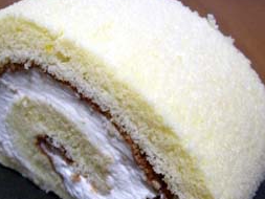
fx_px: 460
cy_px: 112
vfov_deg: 24.4
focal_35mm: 60
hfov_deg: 32.1
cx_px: 106
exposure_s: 1/60
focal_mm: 6.2
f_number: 2.7
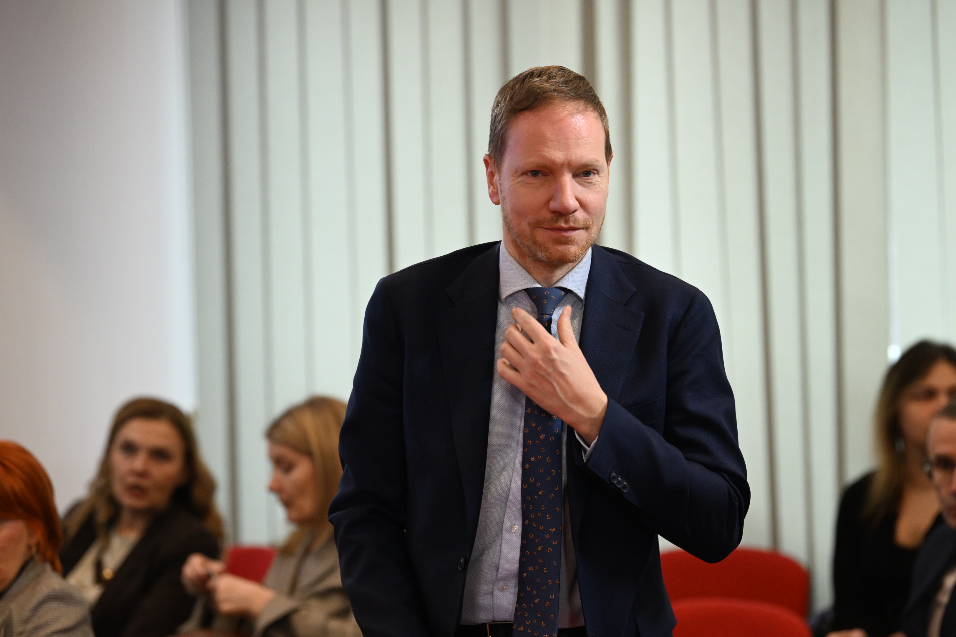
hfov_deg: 14.2
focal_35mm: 145
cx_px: 478
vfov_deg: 9.5
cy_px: 318
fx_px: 3850
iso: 3200
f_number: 4
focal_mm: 145
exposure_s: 1/250
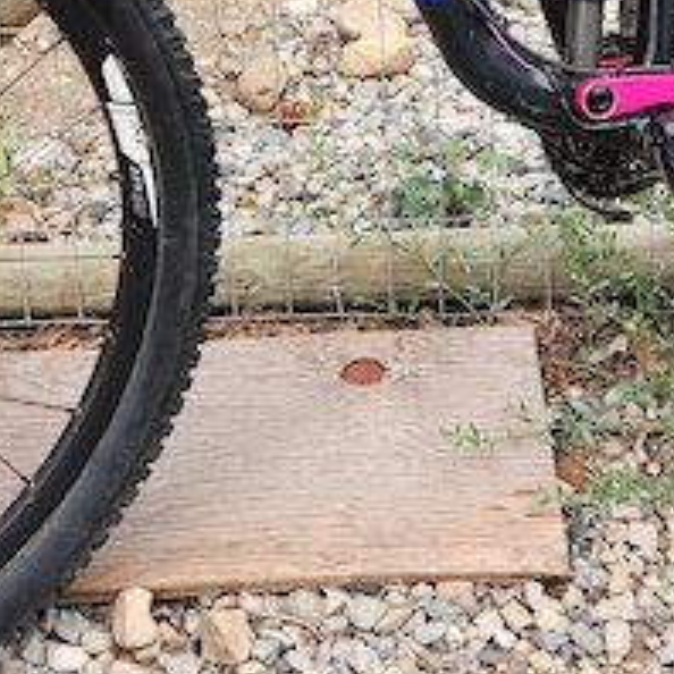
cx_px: 368
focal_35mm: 82
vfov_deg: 20.3
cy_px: -37
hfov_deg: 21.1
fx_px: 1806
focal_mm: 5.4
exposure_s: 1/180
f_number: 1.8
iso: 40
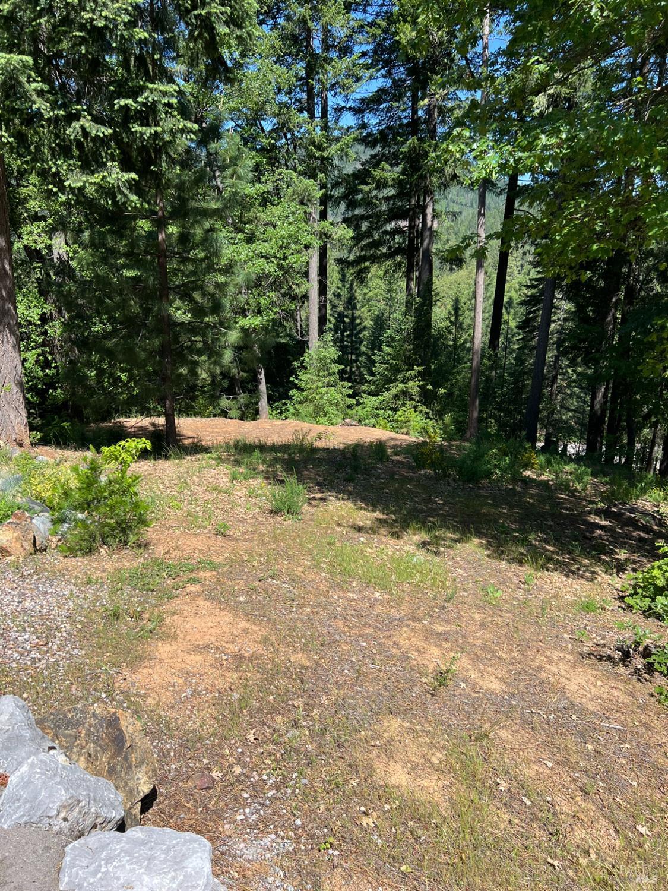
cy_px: 446
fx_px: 669
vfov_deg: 67.3
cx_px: 334
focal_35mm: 26
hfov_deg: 53.1
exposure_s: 1/2457
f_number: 1.5
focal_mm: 5.7
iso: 50
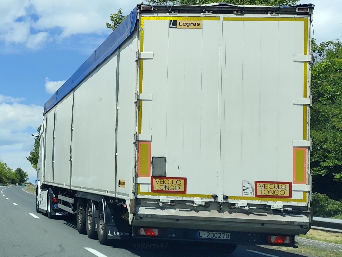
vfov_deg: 58.9
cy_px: 128
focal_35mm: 23
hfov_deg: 73.9
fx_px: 227
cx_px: 171
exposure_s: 1/886
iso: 50
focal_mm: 6.19
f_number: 1.65
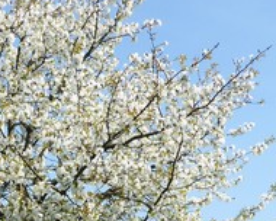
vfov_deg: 18.1
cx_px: 55
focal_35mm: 82
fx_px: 670
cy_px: 237
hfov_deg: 23.0
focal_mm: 4.3
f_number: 3.3
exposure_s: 1/640
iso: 80
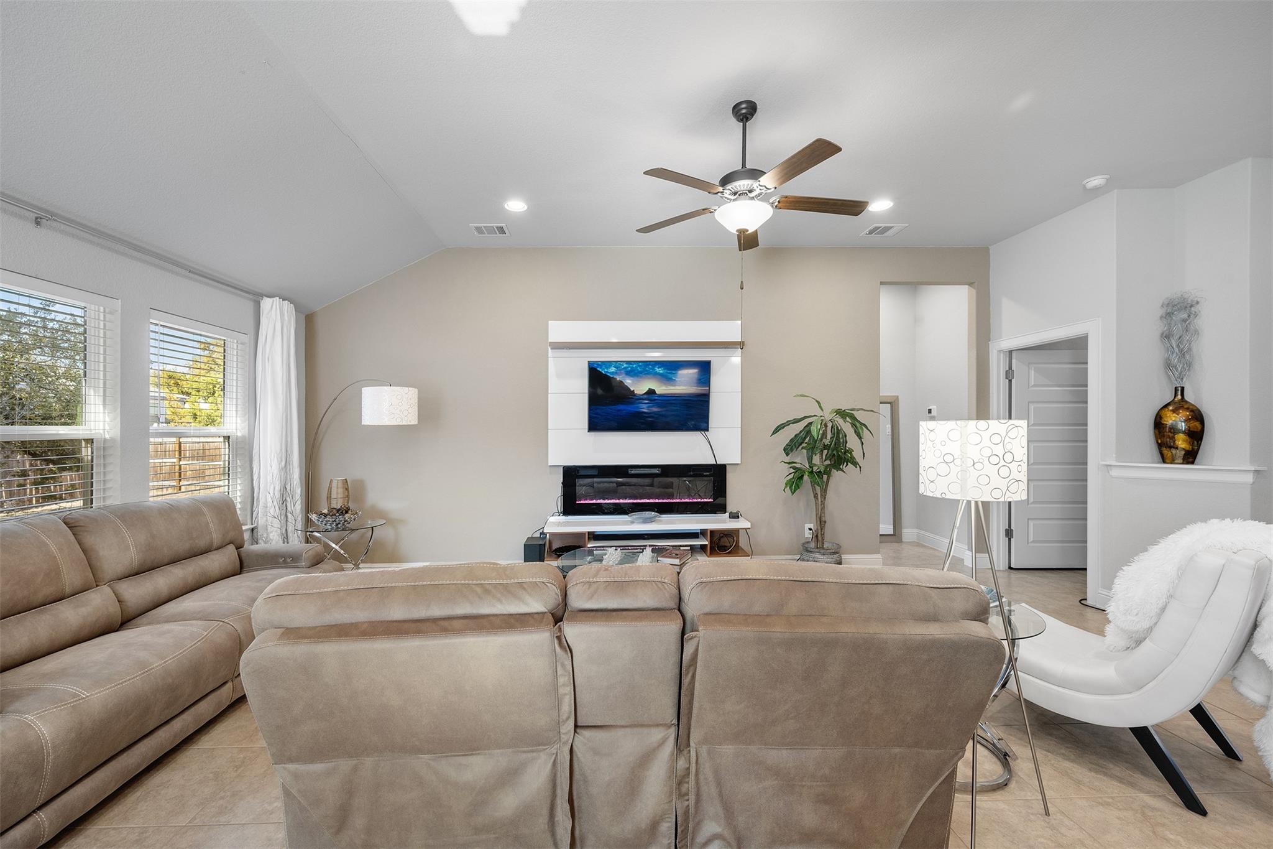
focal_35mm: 14
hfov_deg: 104.3
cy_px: 424
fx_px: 495
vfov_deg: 81.2
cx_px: 636
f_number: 9
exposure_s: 1/15
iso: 400
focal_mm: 14
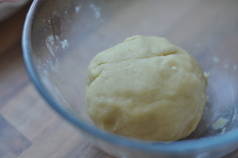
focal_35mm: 75
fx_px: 495
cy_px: 79
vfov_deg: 18.1
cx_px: 119
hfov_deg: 27.0
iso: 320
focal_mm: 50
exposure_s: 1/125
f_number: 2.2
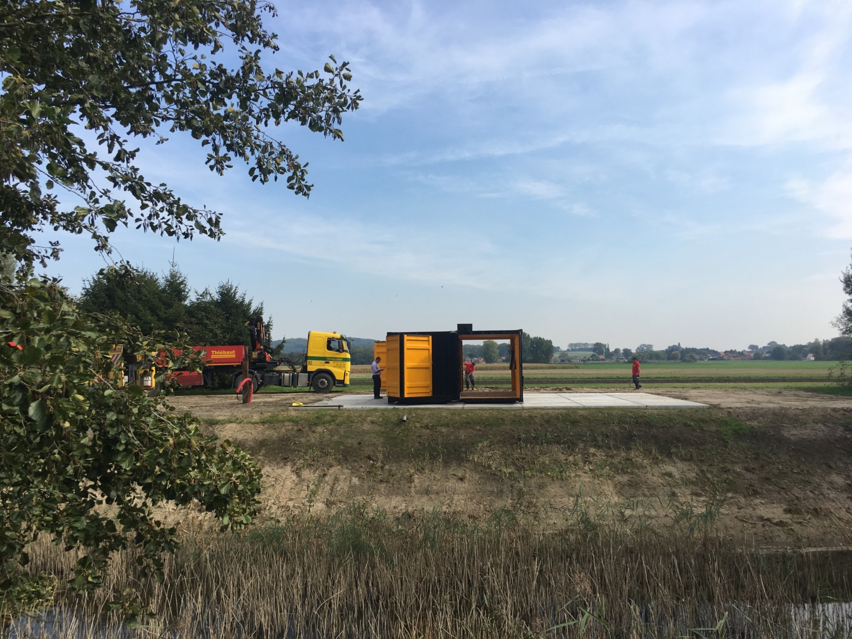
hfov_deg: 61.7
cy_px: 320
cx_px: 426
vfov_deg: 48.2
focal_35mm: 29
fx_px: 714
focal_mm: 4.15
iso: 25
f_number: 2.2
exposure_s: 1/1148
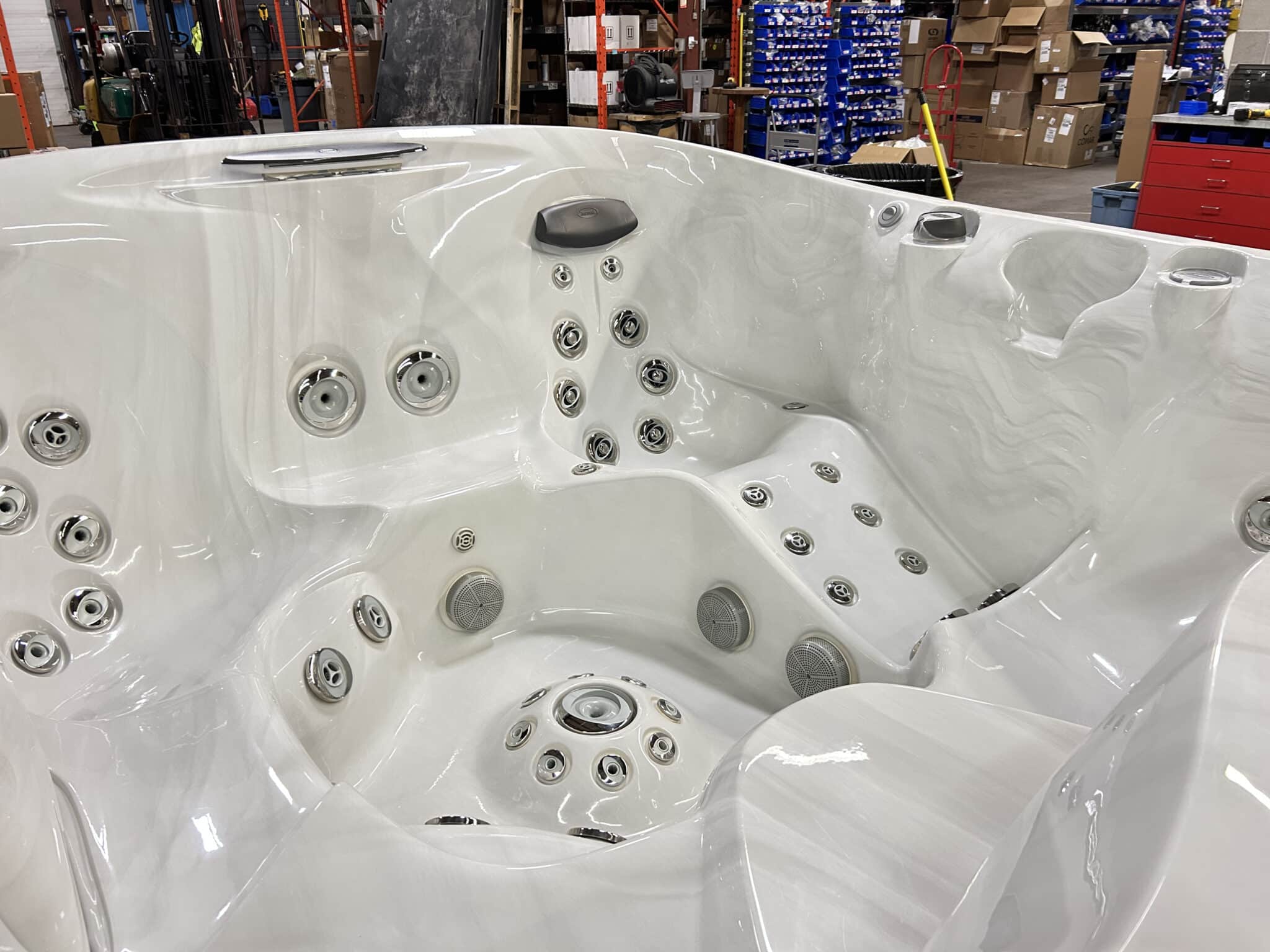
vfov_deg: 53.1
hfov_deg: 67.3
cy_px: 476
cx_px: 635
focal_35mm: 26
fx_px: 954
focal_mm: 5.7
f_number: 1.5
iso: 250
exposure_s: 1/60
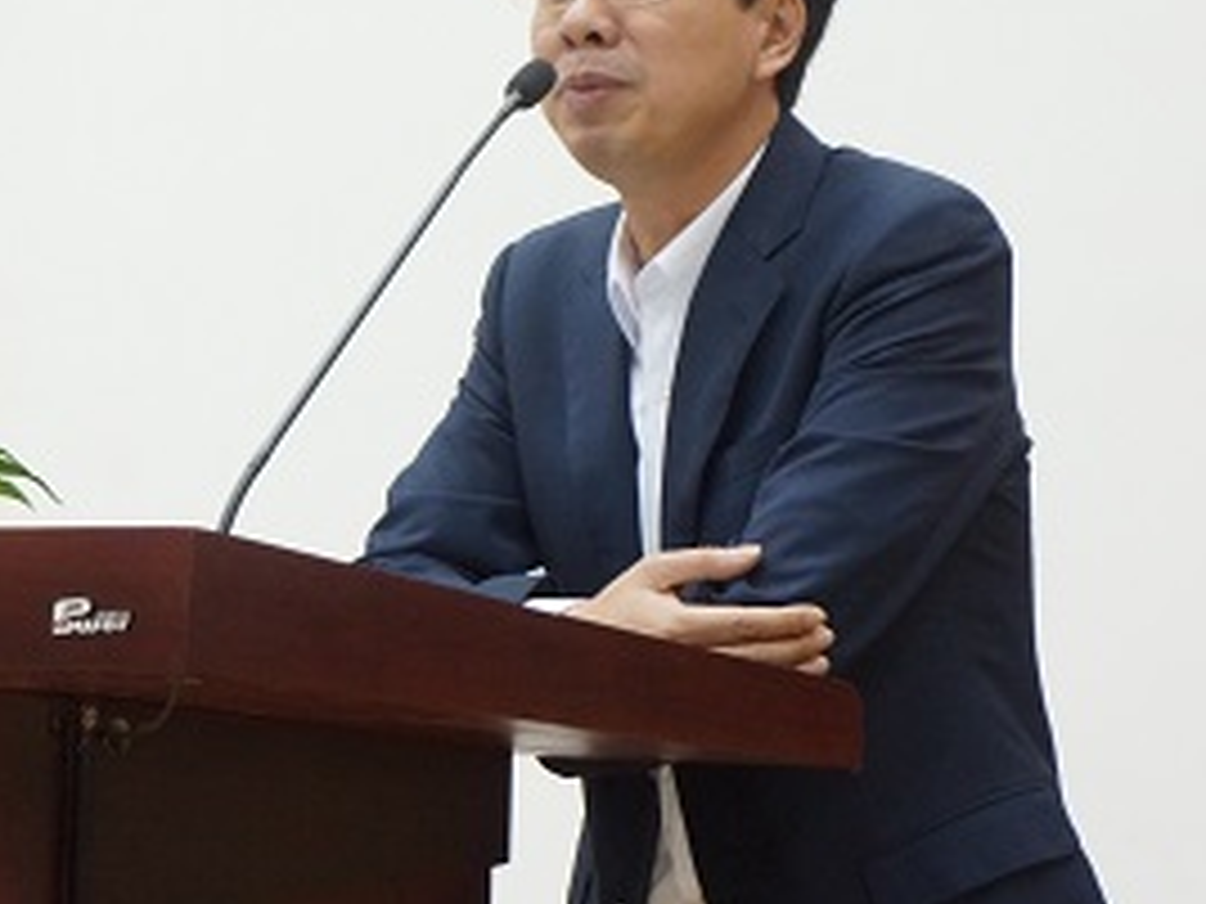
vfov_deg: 9.1
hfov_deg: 12.1
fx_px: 5644
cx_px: 180
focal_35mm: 162
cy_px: 227
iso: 1600
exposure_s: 1/30
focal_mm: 55
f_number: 5.6
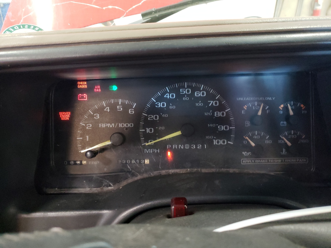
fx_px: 249
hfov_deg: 67.3
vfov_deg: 53.1
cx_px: 166
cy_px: 124
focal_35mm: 26
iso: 486
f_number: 1.5
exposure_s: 1/24
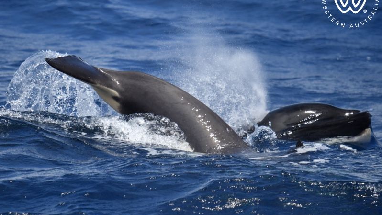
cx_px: 191
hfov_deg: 3.4
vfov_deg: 1.9
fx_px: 6382
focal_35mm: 630
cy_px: 96
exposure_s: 1/8000
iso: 1250
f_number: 6.3
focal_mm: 600
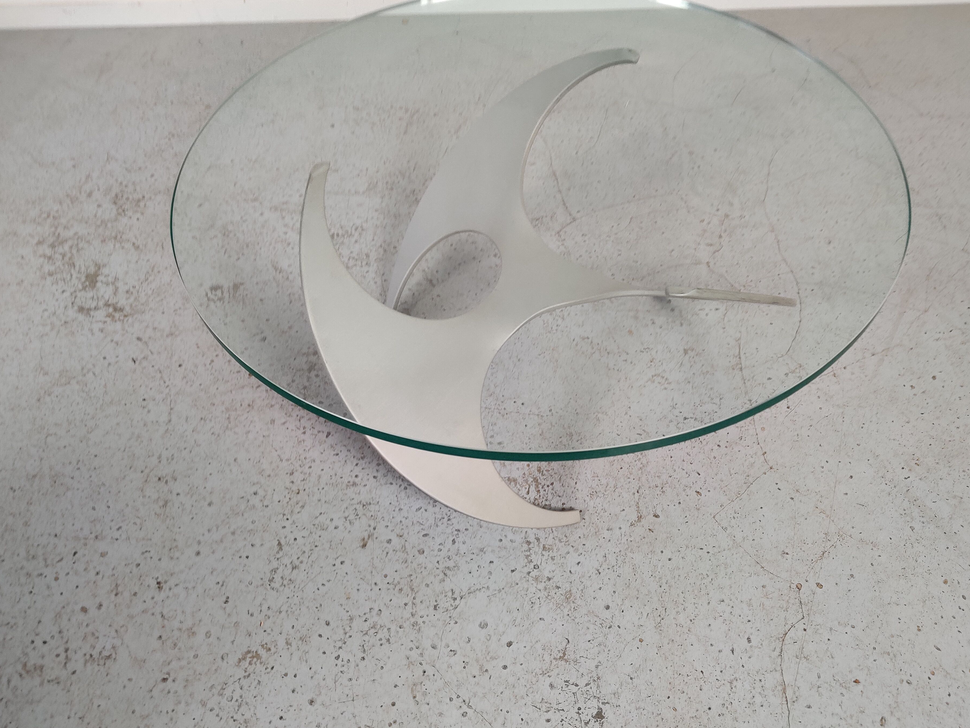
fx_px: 841
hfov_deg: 59.9
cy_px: 366
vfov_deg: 46.8
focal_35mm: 30
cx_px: 502
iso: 200
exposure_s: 1/100
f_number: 1.65
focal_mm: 4.75
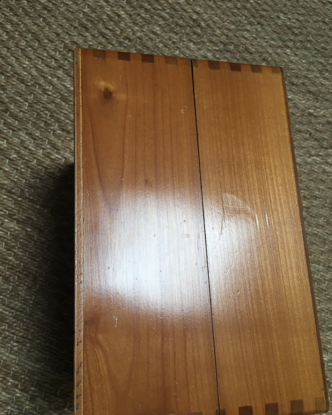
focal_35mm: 31
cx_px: 169
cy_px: 222
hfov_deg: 47.1
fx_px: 381
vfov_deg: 57.1
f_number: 2.2
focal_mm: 4.15
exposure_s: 1/33
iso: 64
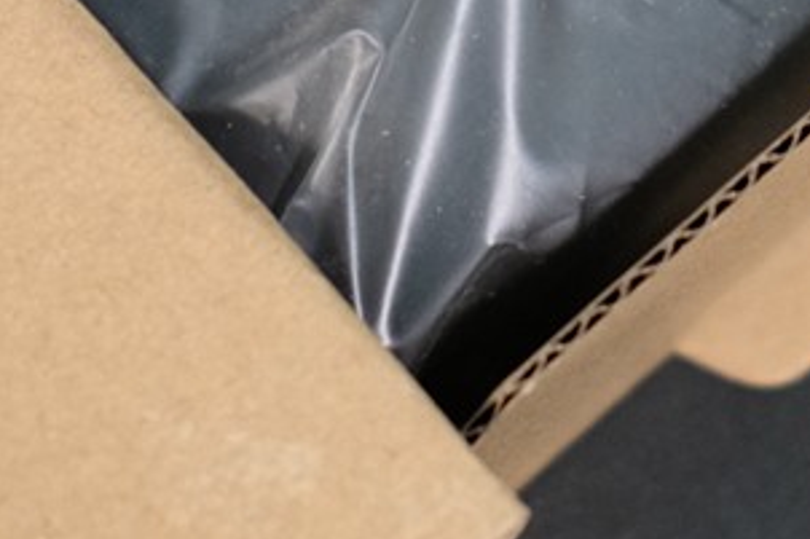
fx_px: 5329
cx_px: 687
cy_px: -346
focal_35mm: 237
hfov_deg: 8.7
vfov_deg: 5.7
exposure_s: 1/140
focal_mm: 35
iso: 1600
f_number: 2
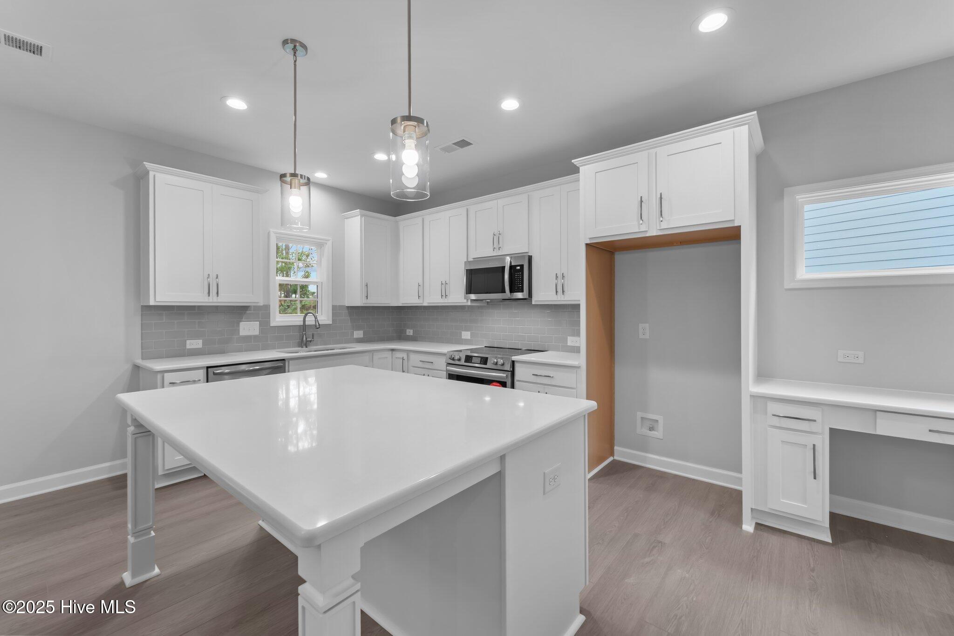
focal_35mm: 14
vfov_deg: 81.2
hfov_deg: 104.3
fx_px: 371
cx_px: 477
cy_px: 318
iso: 500
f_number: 8
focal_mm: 14
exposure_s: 1/4
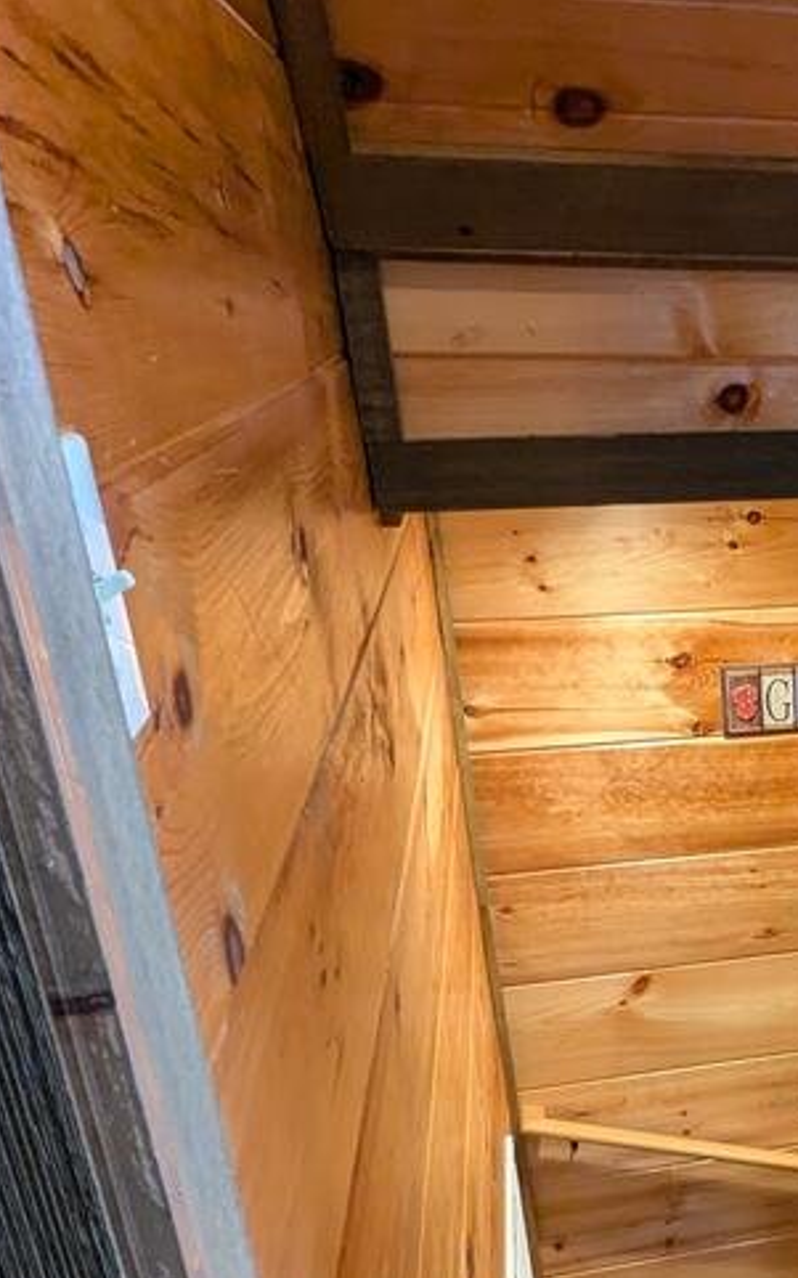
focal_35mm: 38
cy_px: 878
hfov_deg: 29.1
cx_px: 954
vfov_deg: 50.4
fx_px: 1323
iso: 330
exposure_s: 1/40
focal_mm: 2.35
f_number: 2.2
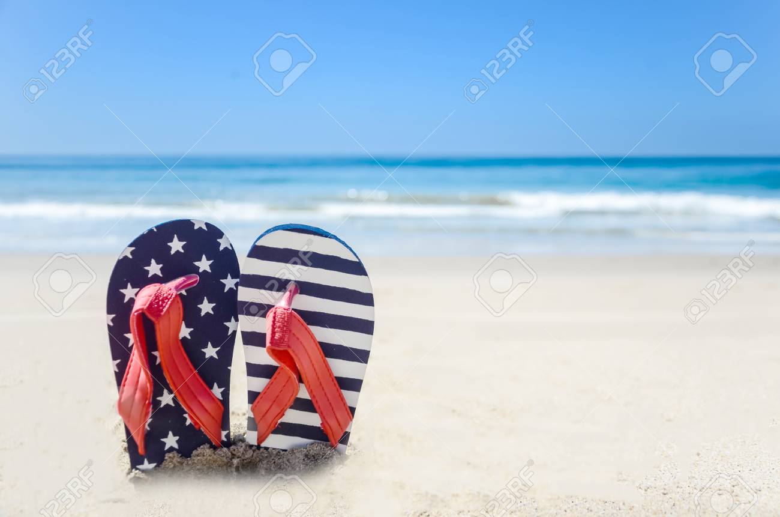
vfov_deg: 36.7
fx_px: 778
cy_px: 258
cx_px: 390
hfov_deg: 53.2
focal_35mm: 36
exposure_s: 1/2000
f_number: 3.8
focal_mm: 24
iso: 200
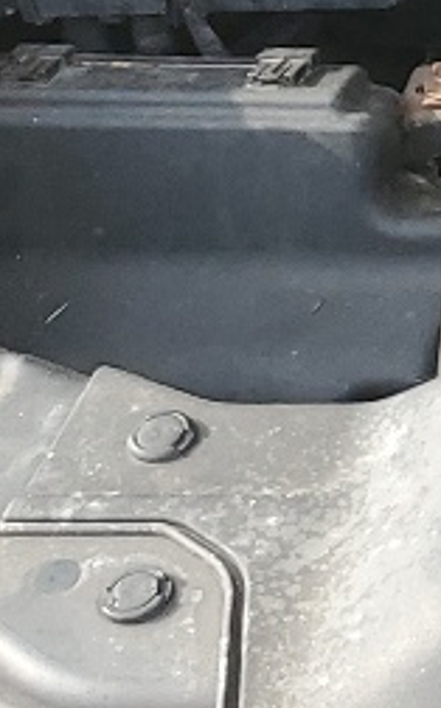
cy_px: -371
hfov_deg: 6.3
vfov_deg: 11.5
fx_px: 3373
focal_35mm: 175
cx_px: 1685
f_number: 1.5
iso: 50
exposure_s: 1/435
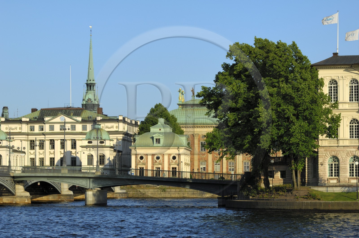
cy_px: 119
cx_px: 180
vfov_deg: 11.4
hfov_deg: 17.1
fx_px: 1195
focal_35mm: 120
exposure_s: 1/250
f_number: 8.5
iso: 100
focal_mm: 80
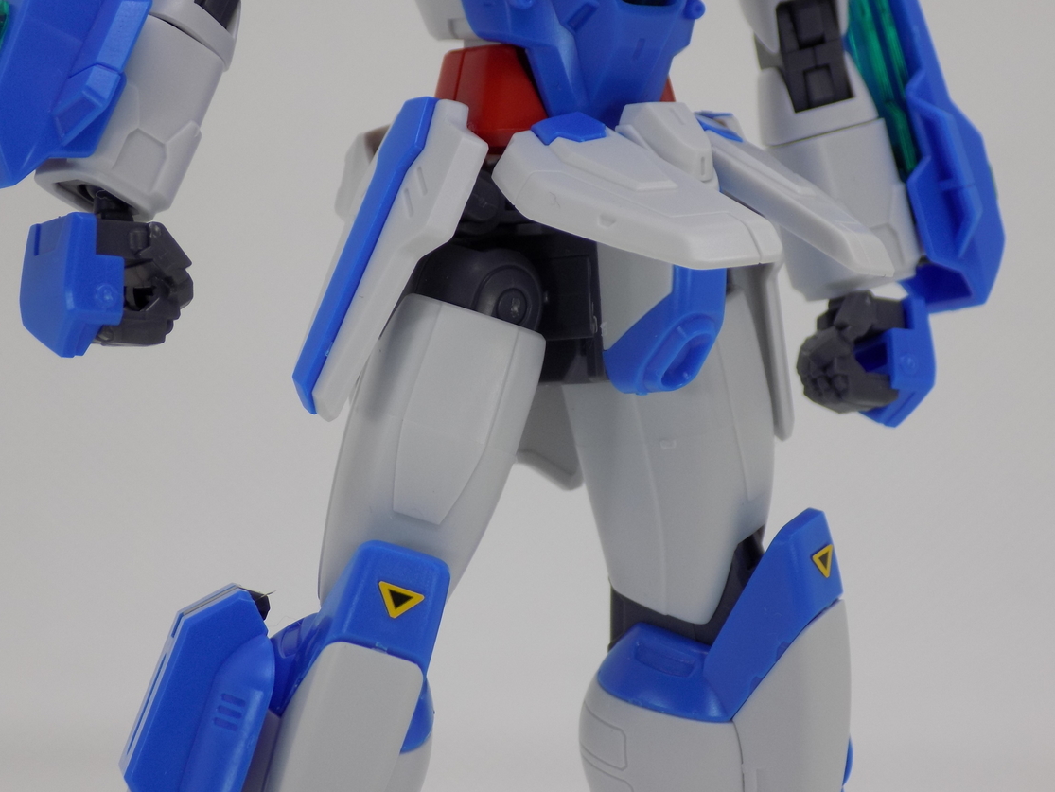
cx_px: 554
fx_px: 4329
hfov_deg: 13.9
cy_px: 390
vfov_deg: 10.5
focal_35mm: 142
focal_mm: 23.4
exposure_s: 1/40
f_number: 5
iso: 80
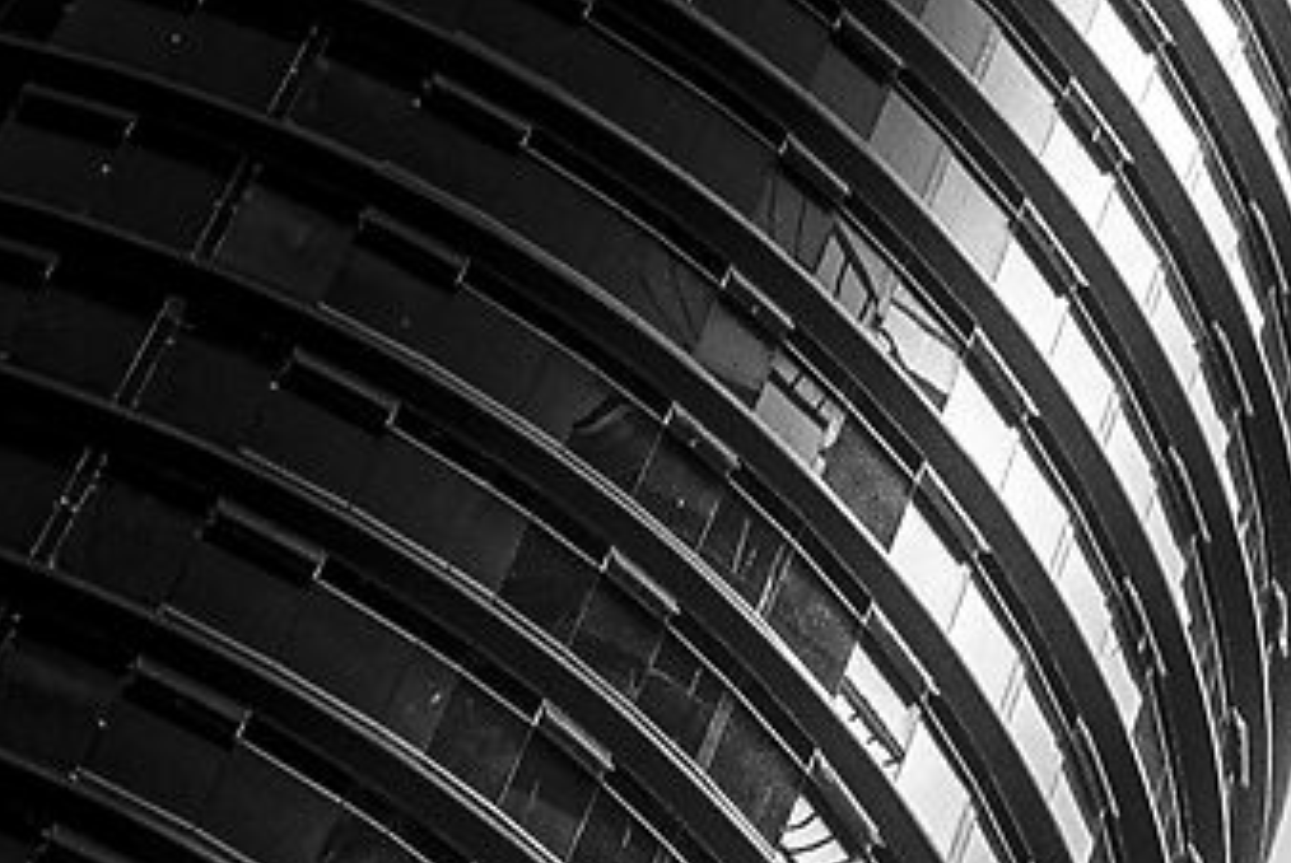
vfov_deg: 6.1
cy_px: 61
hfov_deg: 8.6
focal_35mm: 227
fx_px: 8147
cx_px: 2437
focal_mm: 32
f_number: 9
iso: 200
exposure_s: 1/100
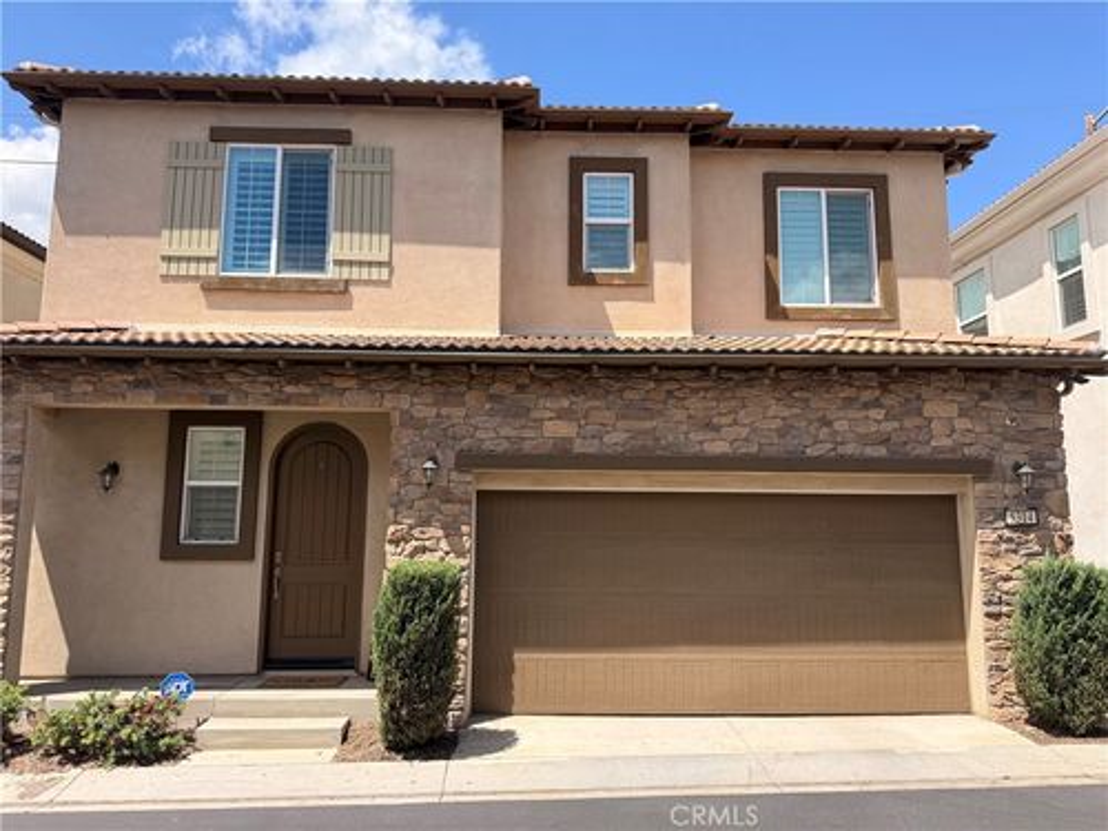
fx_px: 768
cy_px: 416
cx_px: 554
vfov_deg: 56.8
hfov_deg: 71.6
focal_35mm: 24
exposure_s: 1/2801
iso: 80
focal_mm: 6.76
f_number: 1.78
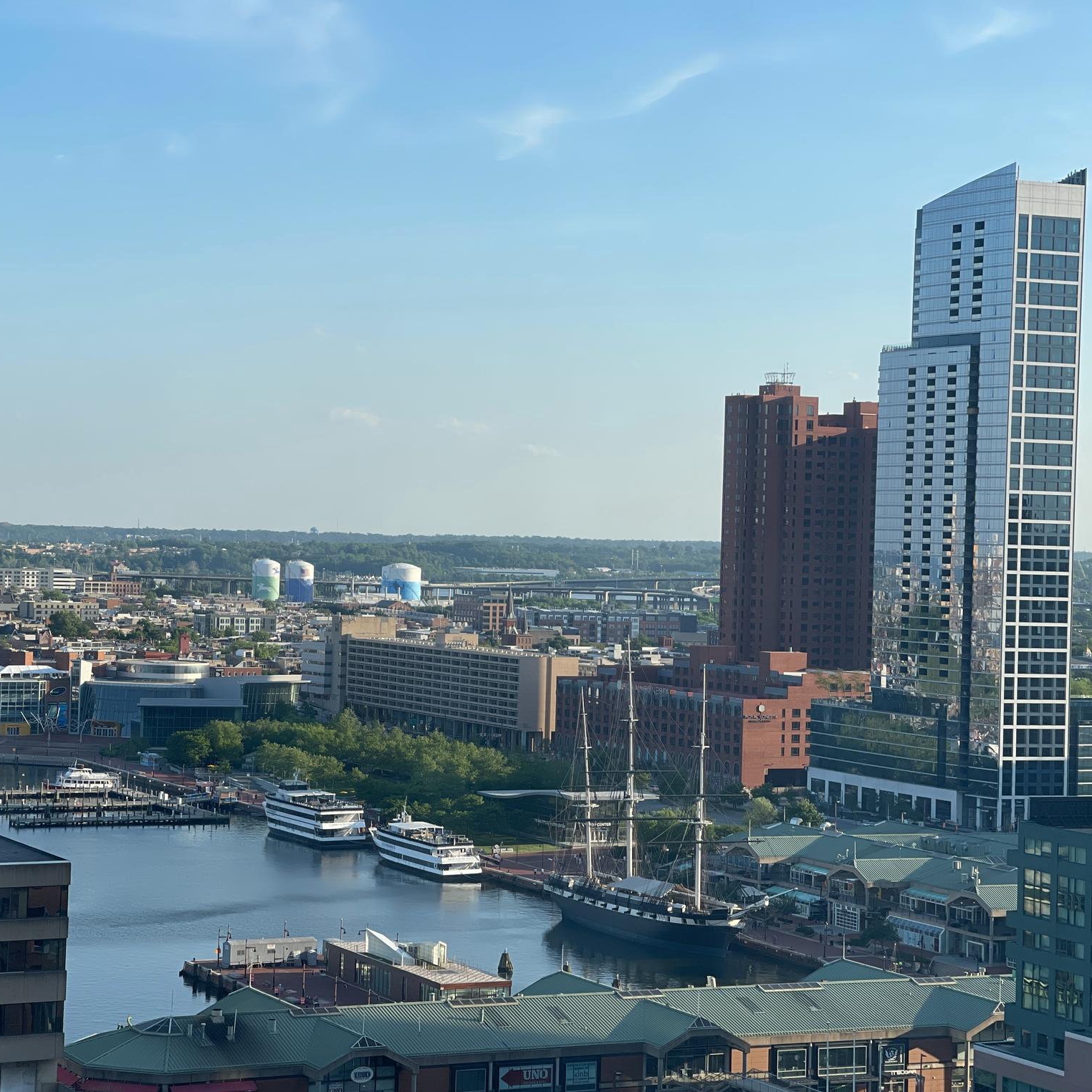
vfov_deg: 22.8
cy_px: 549
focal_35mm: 76
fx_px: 2712
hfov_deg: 22.7
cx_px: 417
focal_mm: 7.5
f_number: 2.2
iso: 32
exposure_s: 1/1004
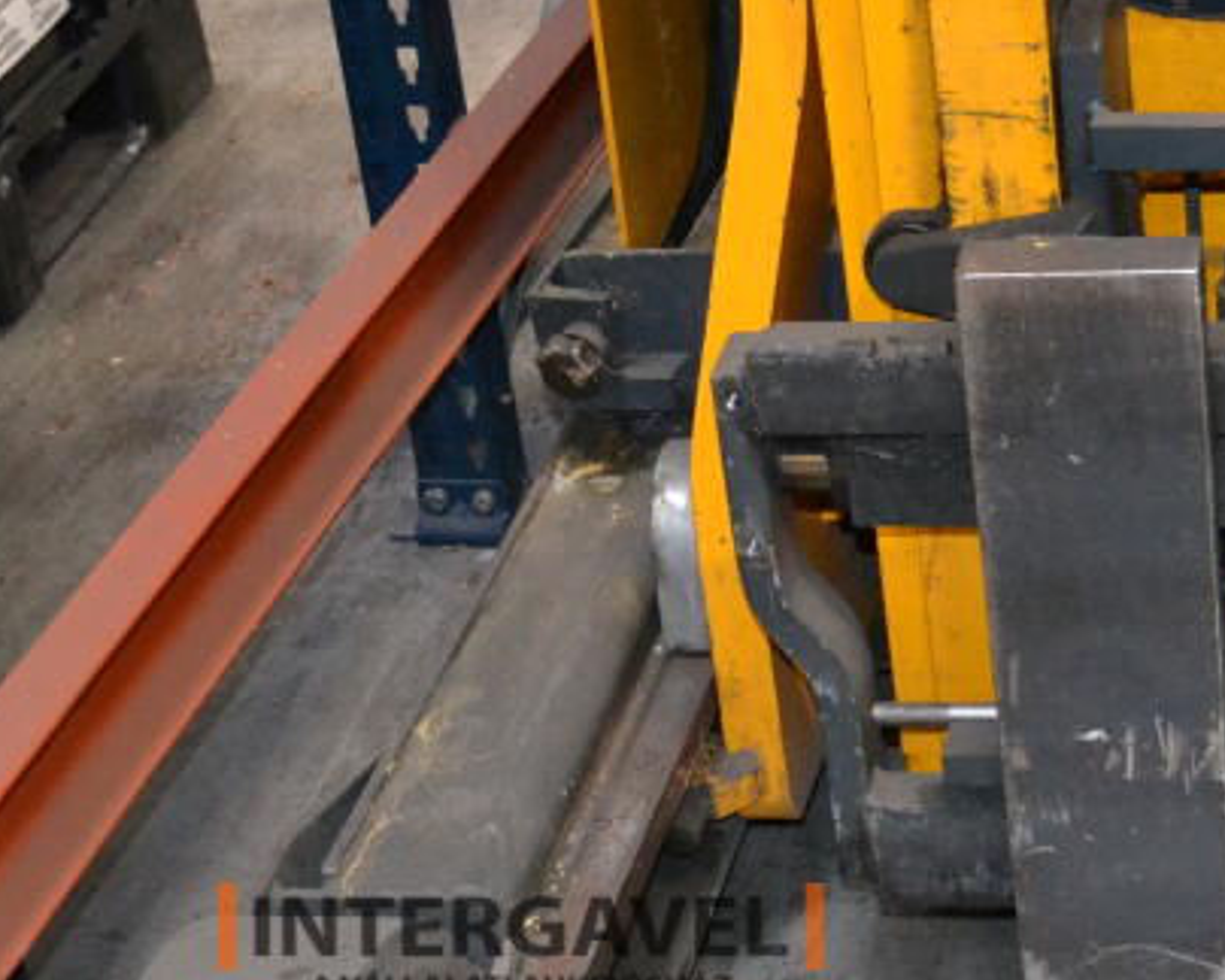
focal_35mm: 92
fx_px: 3335
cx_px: 1462
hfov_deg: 19.6
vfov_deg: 16.6
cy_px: 819
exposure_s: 1/60
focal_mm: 22
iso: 2800
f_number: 4
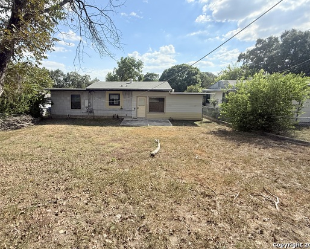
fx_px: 156
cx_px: 128
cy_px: 111
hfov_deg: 88.7
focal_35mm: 17
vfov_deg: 76.8
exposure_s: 1/2410
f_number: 2.2
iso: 50
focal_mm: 2.22
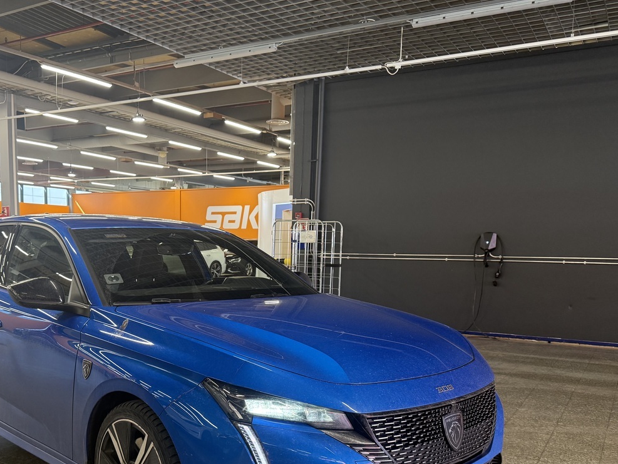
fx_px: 625
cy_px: 318
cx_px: 227
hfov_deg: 52.0
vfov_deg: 40.1
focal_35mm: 35
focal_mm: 6.76
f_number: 1.78
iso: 250
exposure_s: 1/125
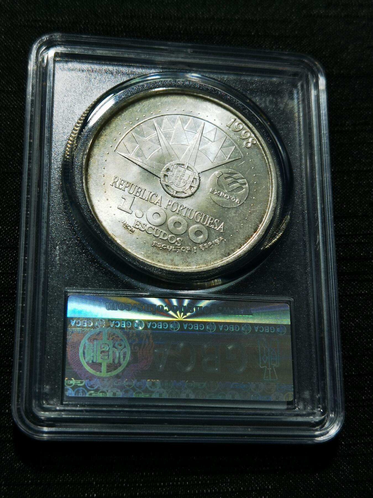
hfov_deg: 25.7
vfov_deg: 33.8
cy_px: 249
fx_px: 819
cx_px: 186
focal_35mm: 57
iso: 50
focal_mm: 6.67
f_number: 1.9
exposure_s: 1/145
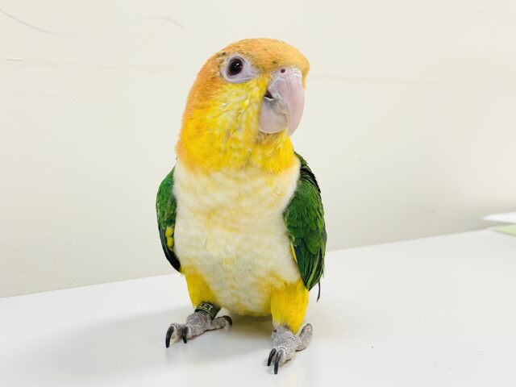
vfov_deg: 28.0
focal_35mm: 52
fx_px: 775
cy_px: 194
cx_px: 258
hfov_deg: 36.8
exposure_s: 1/99
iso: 80
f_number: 2
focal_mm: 6
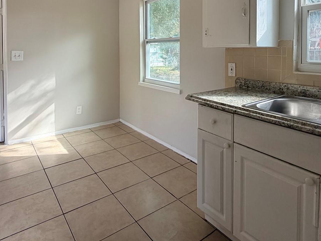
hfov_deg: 69.4
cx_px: 165
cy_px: 55
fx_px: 232
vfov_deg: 52.0
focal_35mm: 25
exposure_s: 1/121
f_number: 2.2
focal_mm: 2.22
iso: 100
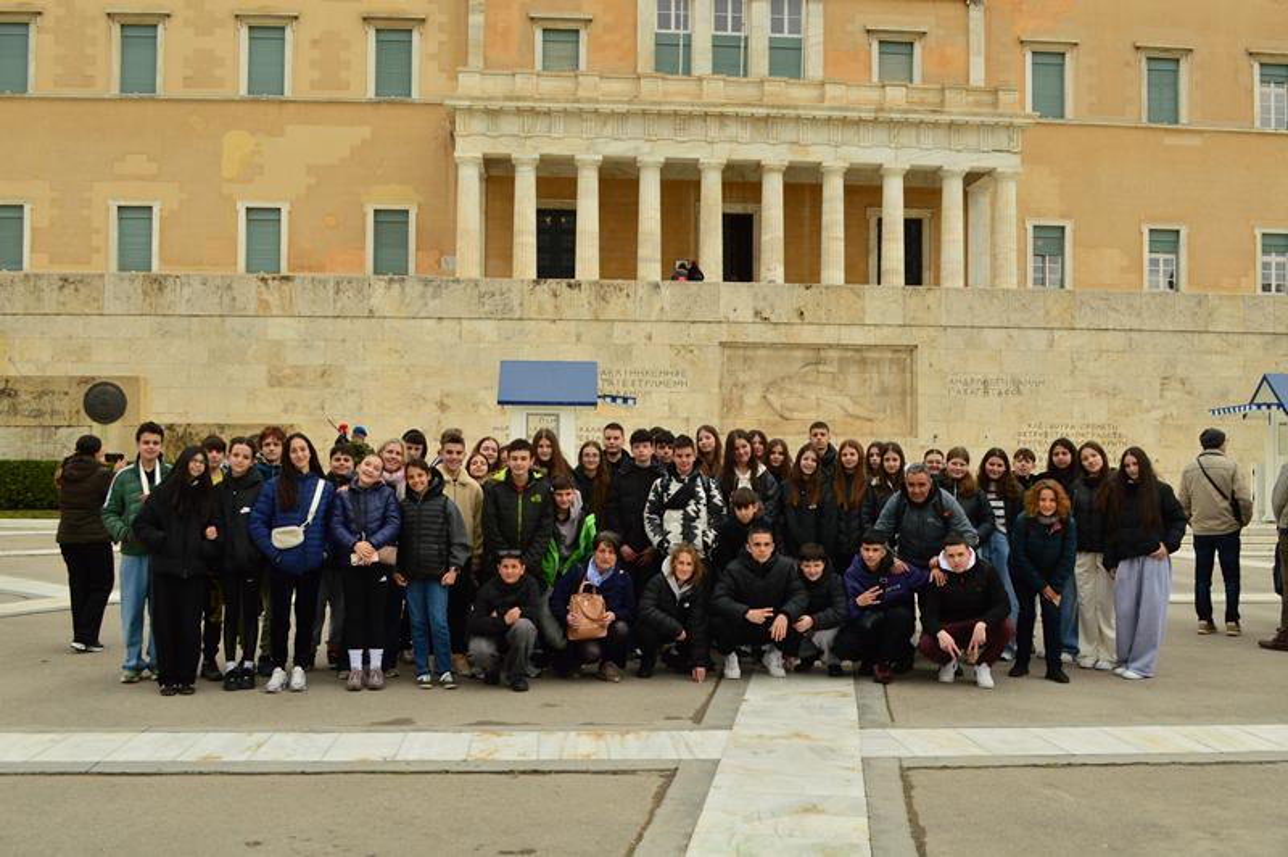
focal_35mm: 36
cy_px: 428
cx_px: 644
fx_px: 1287
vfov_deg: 36.8
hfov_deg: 53.2
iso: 400
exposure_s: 1/250
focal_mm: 24
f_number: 8
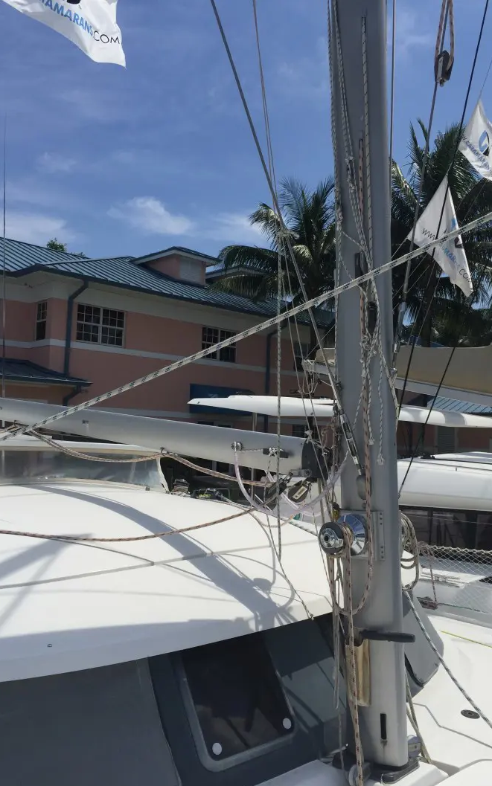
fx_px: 665
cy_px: 396
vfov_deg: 61.2
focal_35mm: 31
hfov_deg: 40.6
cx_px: 261
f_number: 2.2
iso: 32
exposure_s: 1/4405
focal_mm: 4.15
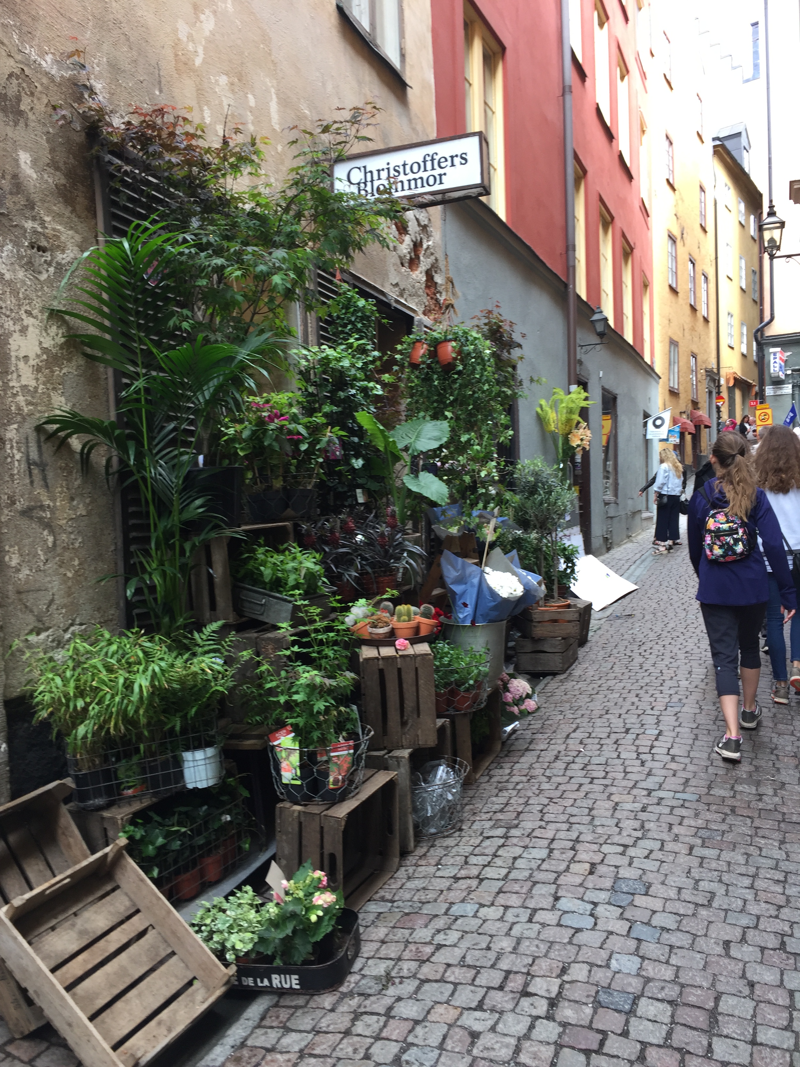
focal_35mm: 29
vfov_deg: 61.7
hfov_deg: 48.2
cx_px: 400
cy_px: 534
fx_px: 894
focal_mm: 4.15
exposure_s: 1/100
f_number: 2.2
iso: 32
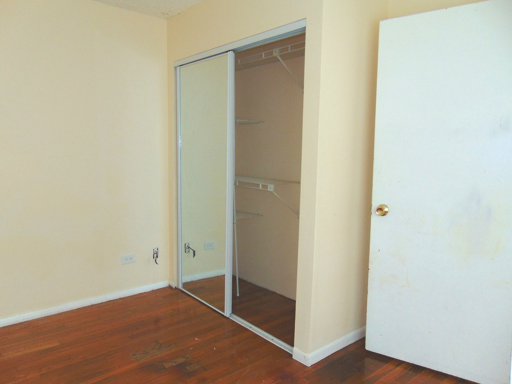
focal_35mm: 25
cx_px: 256
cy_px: 192
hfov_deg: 69.4
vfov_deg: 54.9
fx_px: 370
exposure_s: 1/30
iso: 80
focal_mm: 4.5
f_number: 3
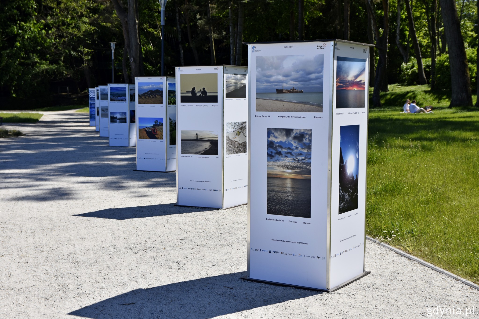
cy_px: 160
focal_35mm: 57
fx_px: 758
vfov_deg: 23.8
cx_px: 240
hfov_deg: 35.1
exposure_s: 1/640
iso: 100
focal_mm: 38
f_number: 5.6
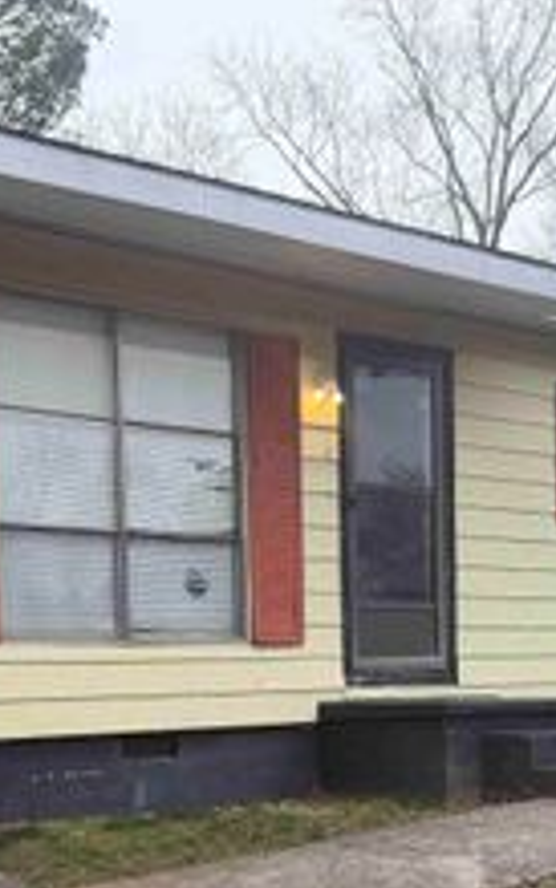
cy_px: 748
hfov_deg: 22.3
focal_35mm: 58
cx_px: 191
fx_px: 1405
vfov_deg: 33.7
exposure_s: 1/750
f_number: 1.78
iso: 100
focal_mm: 6.76
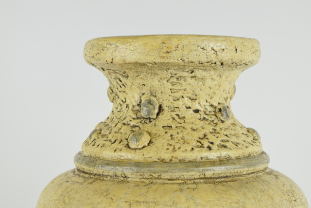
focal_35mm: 82
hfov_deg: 24.6
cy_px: 104
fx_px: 713
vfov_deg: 16.6
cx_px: 156
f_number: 8
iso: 400
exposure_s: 1/125
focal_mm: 55
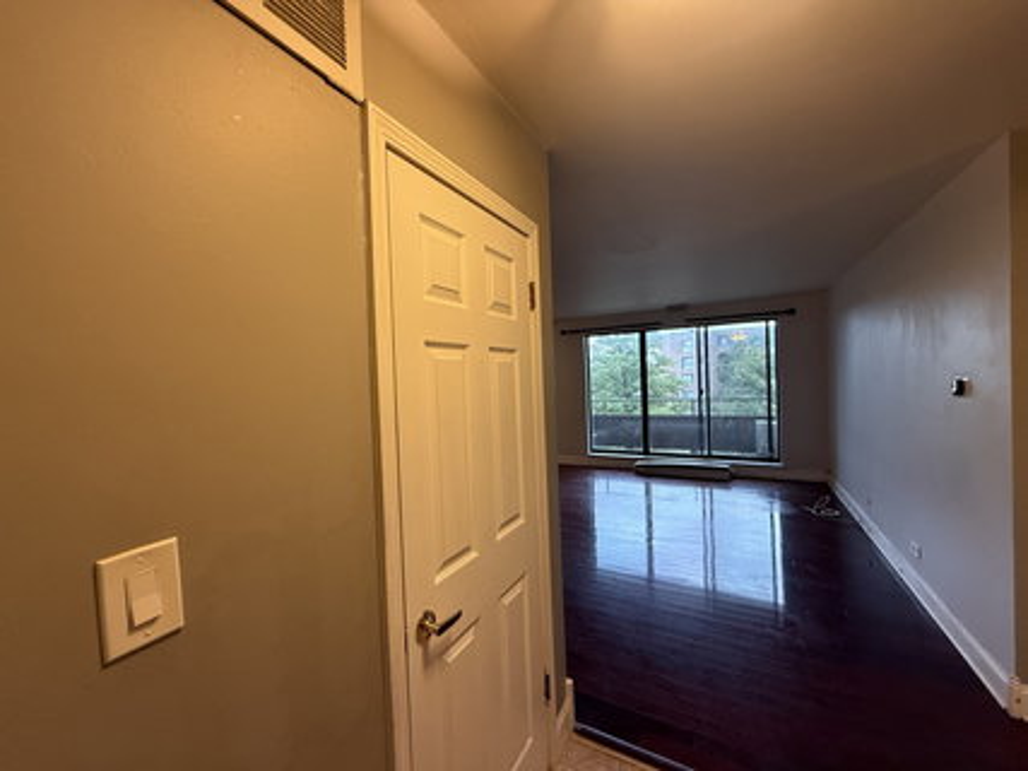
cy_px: 386
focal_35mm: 14
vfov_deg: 85.6
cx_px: 514
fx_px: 416
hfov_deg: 102.1
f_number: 2.2
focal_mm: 2.22
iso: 250
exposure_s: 1/60
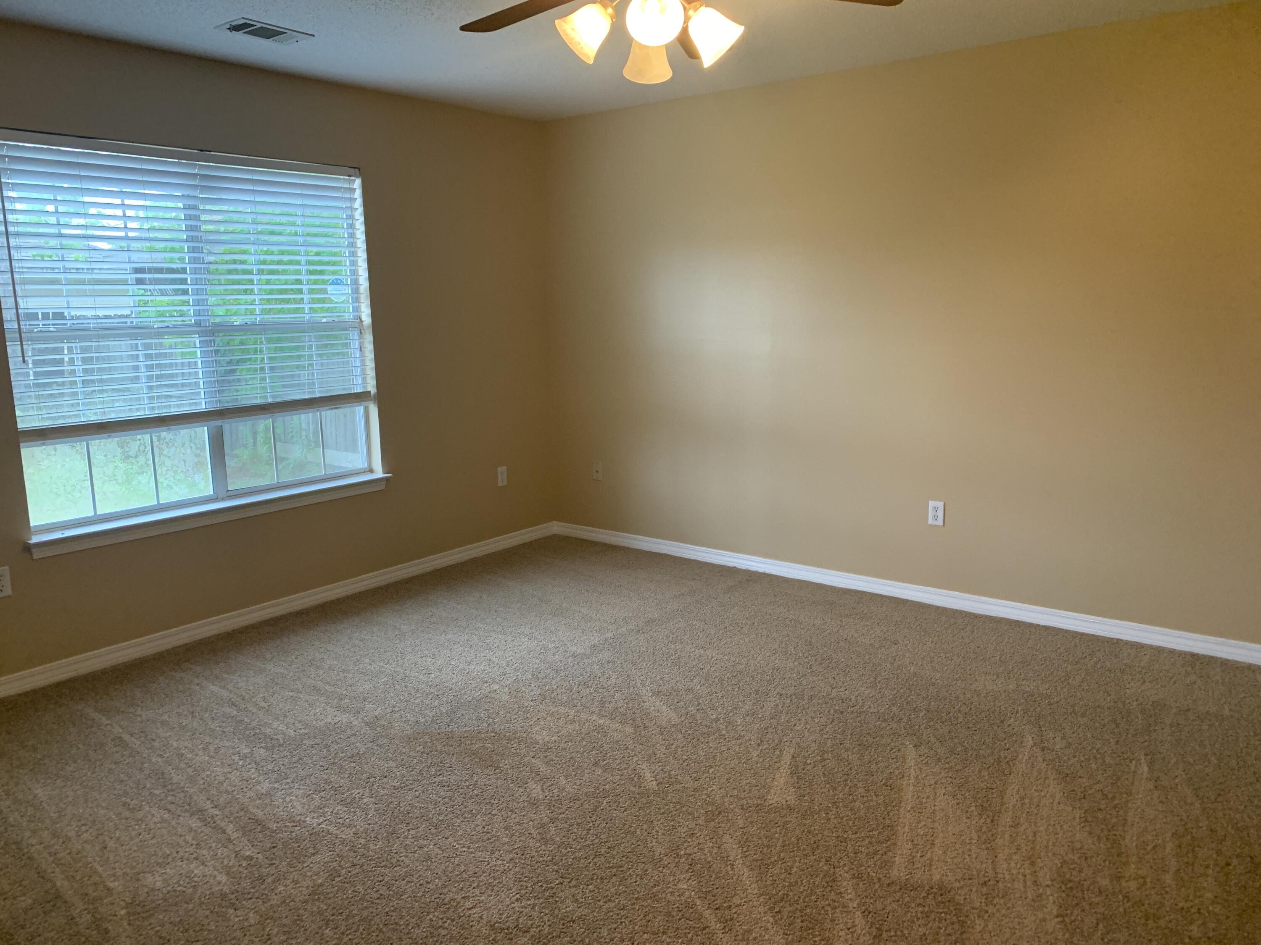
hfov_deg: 67.3
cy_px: 472
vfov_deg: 53.1
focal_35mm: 26
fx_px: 947
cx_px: 630
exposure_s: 1/60
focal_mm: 4.25
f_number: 1.8
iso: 250
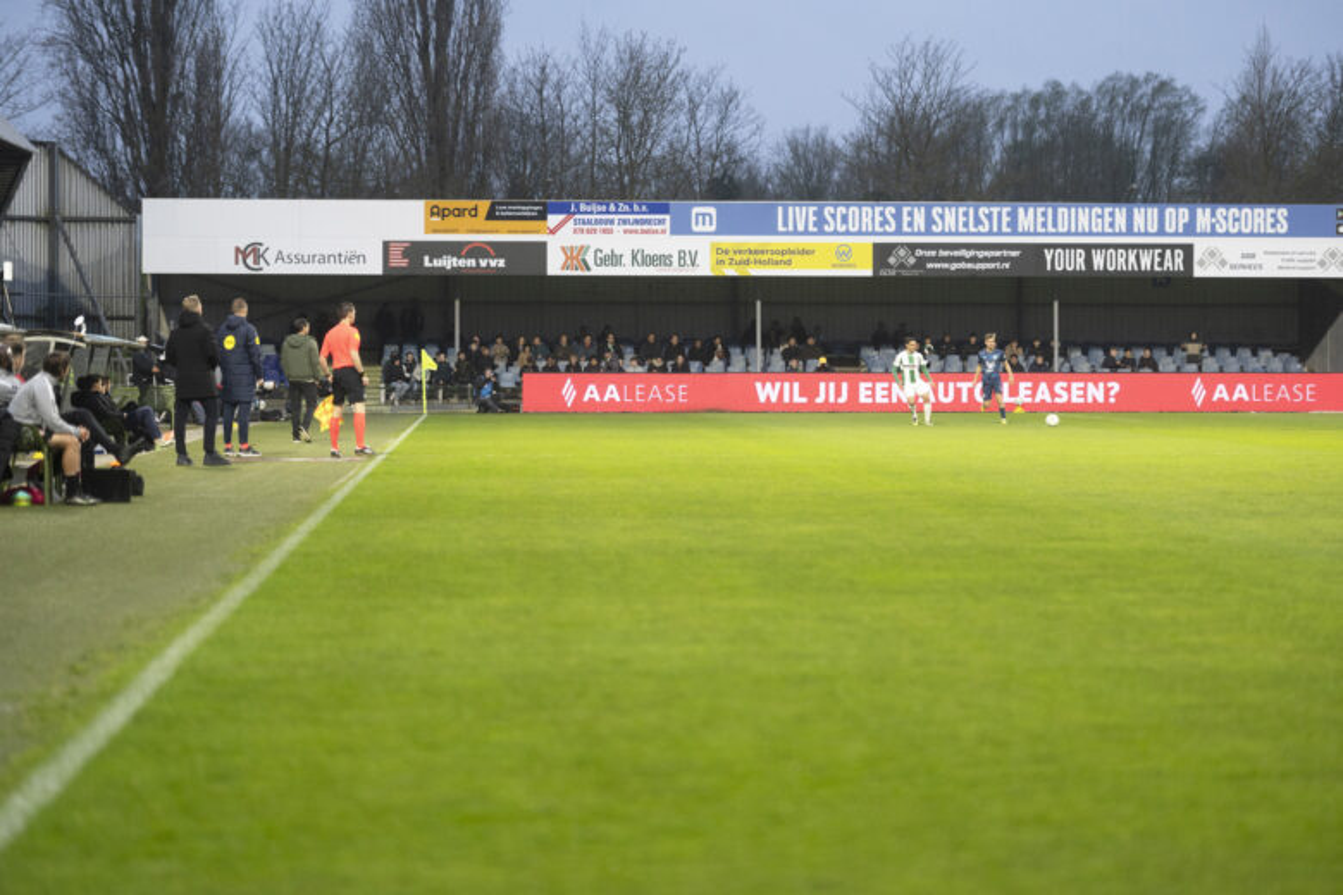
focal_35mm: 122
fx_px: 4551
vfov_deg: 11.2
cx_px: 672
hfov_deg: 16.8
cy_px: 448
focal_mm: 122
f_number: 2.8
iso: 1250
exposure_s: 1/200
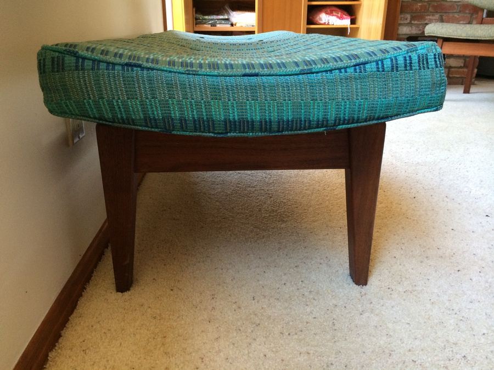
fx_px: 428
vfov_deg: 46.8
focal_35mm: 30
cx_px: 247
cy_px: 185
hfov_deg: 60.0
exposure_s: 1/30
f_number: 2.2
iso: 160
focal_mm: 4.12
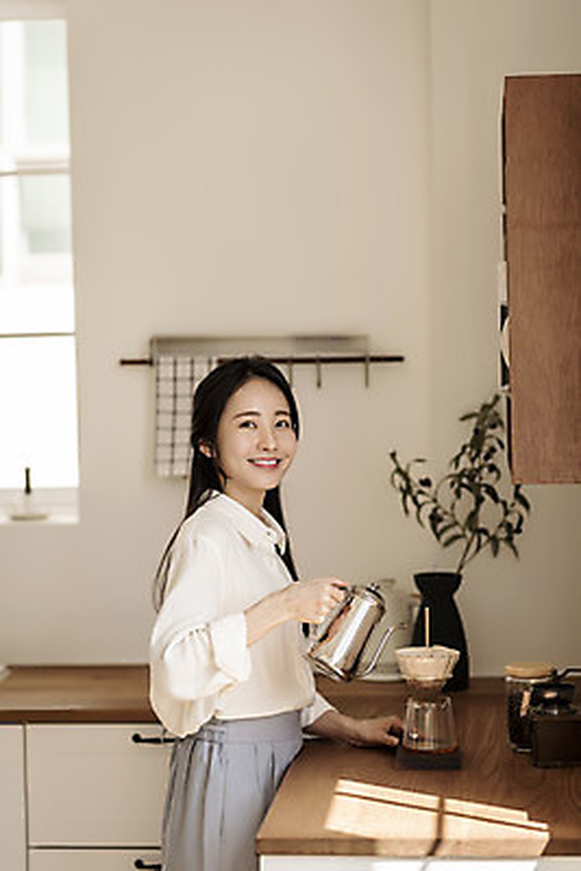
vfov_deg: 23.9
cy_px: 436
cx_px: 290
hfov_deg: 16.1
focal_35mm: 85
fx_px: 2056
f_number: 2
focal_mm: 85
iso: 125
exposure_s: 1/400
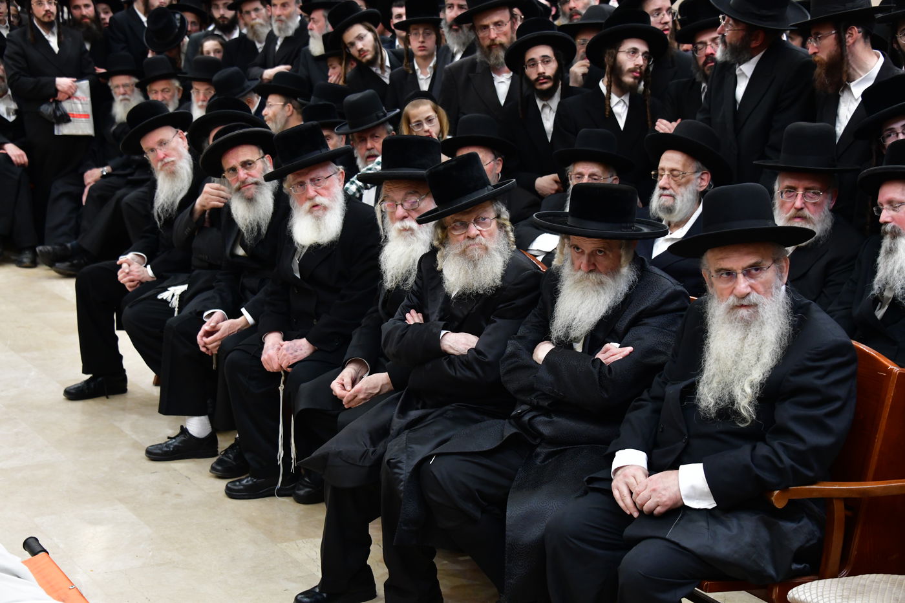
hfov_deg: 31.0
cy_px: 302
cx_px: 452
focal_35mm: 65
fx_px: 1634
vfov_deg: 20.9
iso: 3200
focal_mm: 65
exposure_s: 1/100
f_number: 5.6
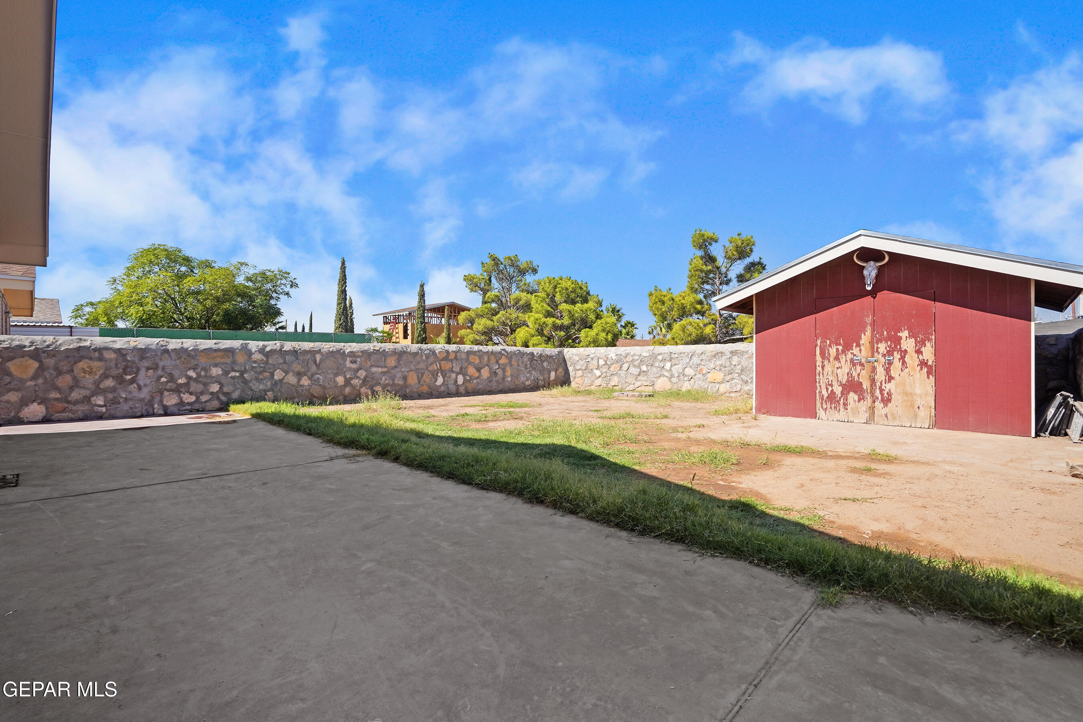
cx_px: 542
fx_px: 481
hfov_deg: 96.7
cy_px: 361
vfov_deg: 73.7
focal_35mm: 16
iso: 320
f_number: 8
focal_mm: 16
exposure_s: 1/60
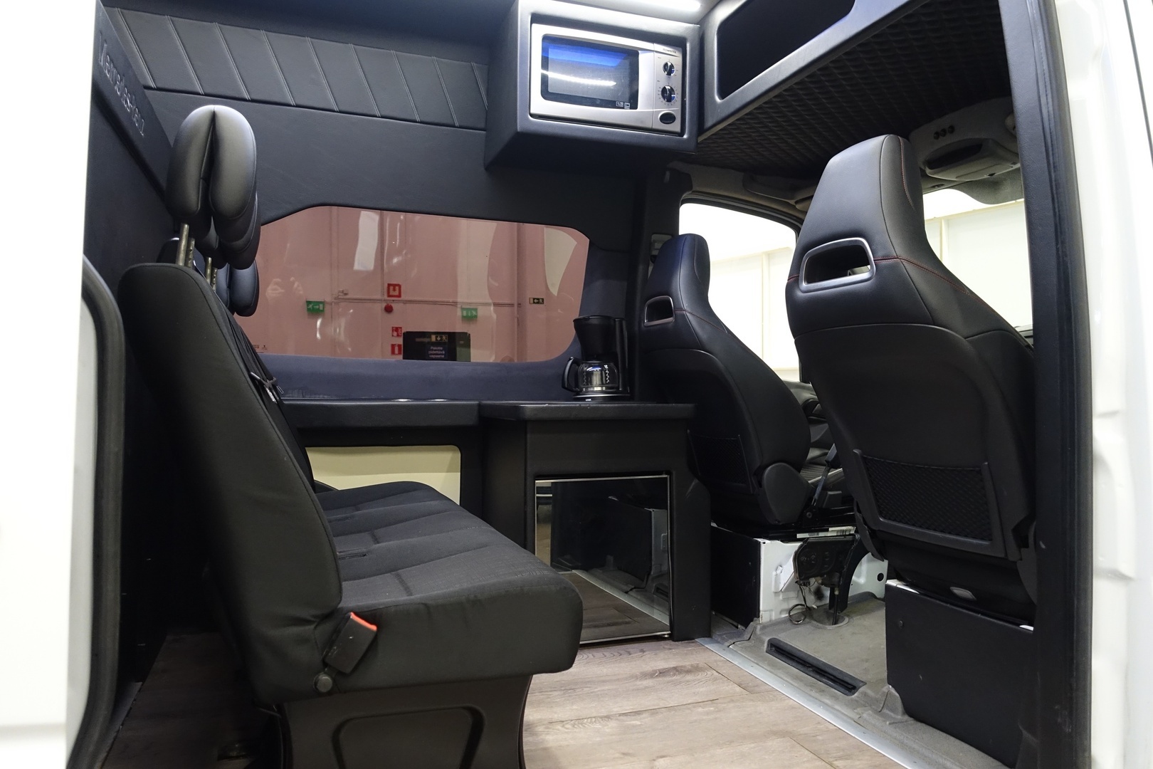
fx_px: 769
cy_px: 384
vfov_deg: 53.1
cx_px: 576
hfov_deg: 73.7
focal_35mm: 24
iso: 1000
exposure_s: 1/30
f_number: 2.5
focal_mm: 8.8
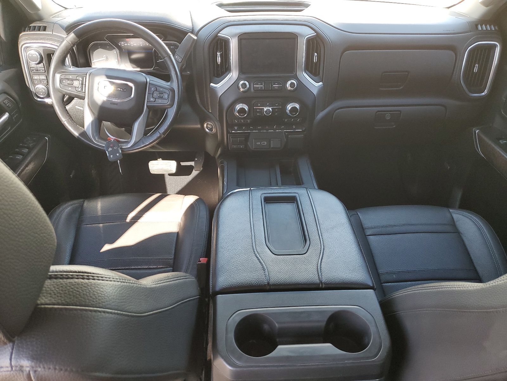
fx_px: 381
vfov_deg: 53.1
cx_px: 254
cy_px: 190
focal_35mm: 26
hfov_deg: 67.3
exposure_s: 1/120
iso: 78
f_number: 1.5
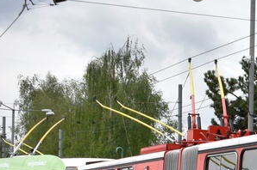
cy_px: 200
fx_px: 948
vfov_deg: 10.1
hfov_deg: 13.6
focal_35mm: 133
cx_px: 482
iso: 125
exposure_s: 1/320
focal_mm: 22
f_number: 9
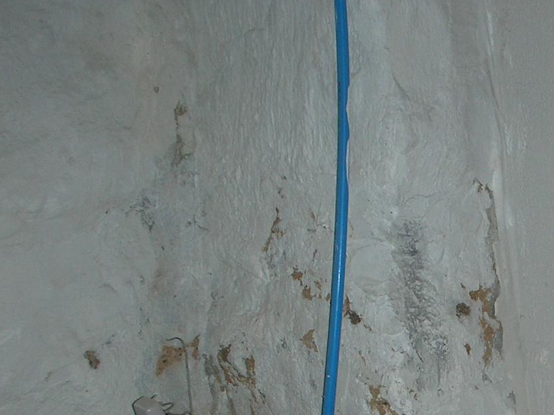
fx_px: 1392
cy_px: 434
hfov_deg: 22.1
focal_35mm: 87
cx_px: 481
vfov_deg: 16.5
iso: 56
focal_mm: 5.8
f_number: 3
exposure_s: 1/60.1
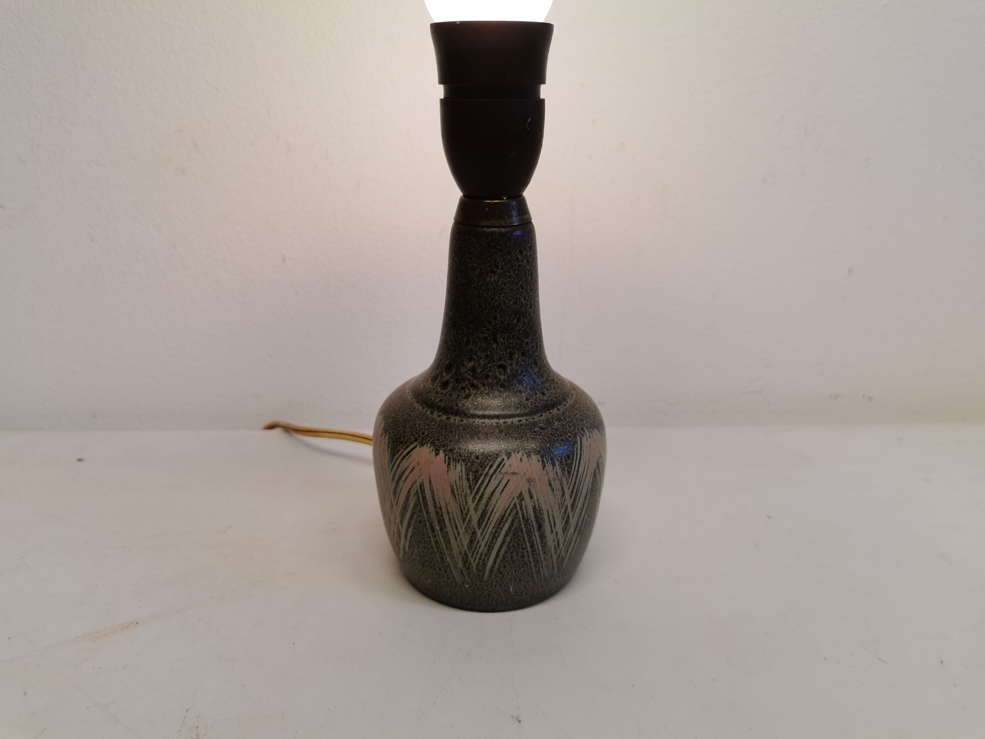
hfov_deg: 65.3
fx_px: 768
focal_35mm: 27
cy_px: 370
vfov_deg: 51.4
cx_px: 492
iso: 50
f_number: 1.6
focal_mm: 5.56
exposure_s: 1/100
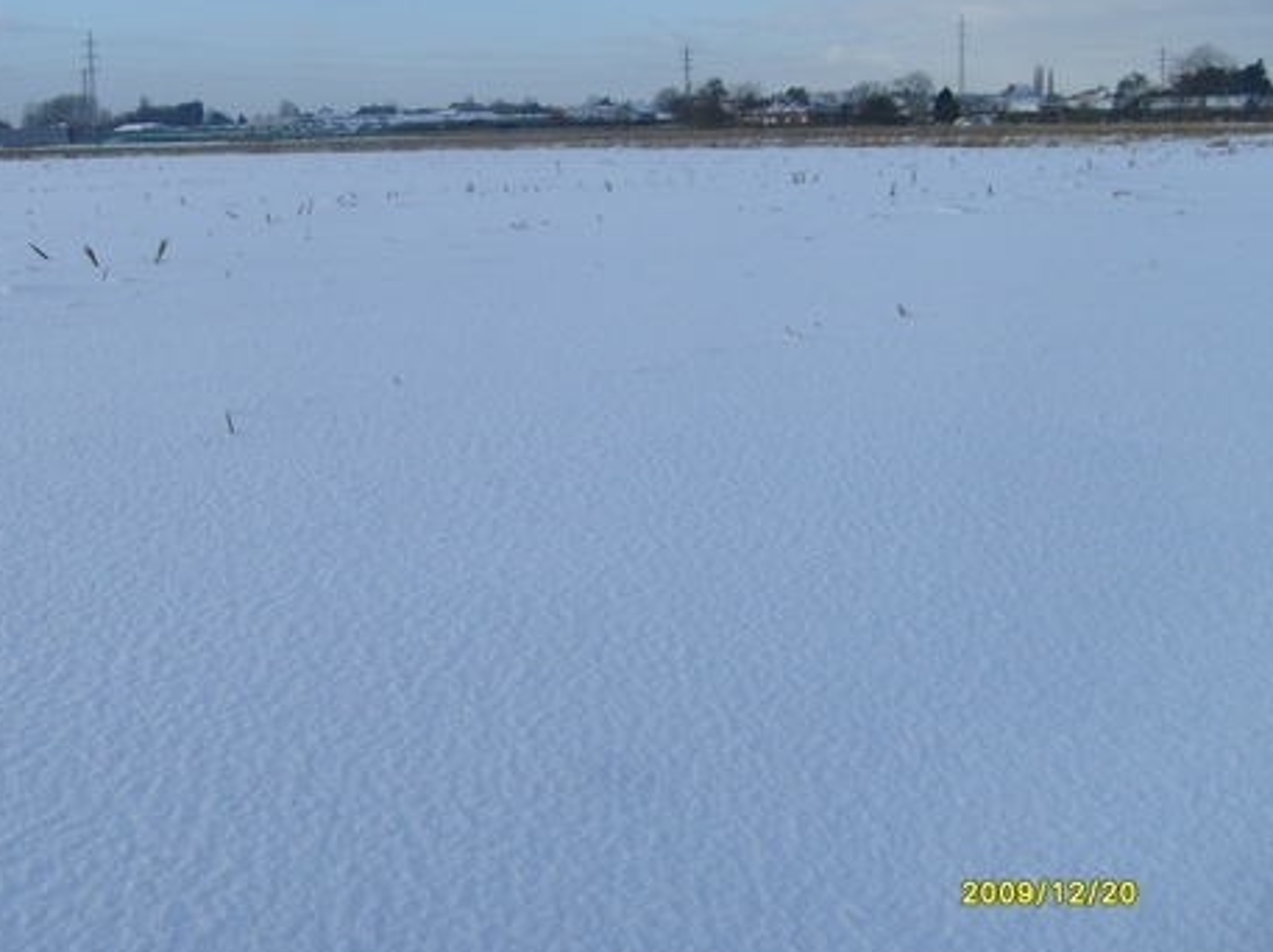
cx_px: 460
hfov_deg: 40.9
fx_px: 1690
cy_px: 395
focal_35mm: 46
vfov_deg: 31.4
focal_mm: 5.8
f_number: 7.1
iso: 80
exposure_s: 1/350
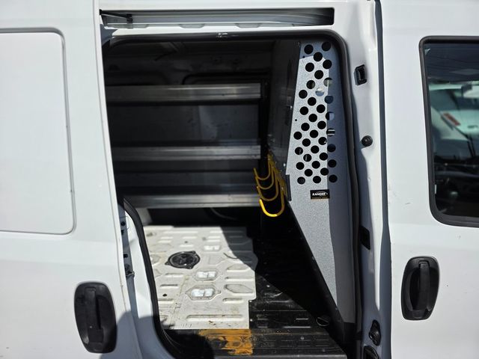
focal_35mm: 23
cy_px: 180
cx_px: 240
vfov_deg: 58.9
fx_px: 318
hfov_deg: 73.9
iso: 50
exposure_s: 1/7944
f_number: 1.7
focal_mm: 6.3
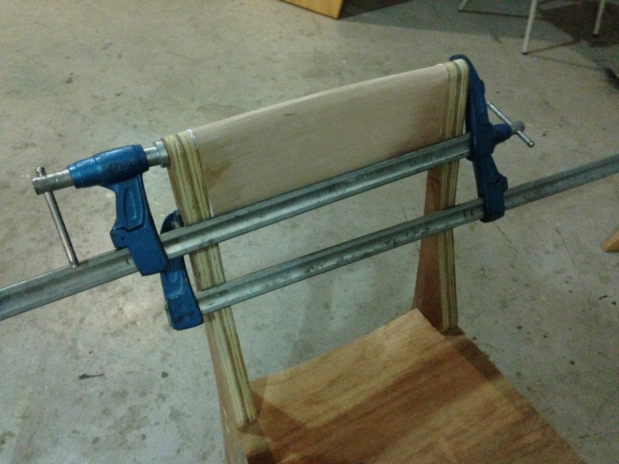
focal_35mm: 33
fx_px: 590
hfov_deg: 55.4
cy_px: 232
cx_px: 310
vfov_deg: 42.9
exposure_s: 1/15
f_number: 2.4
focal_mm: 4.12
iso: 800
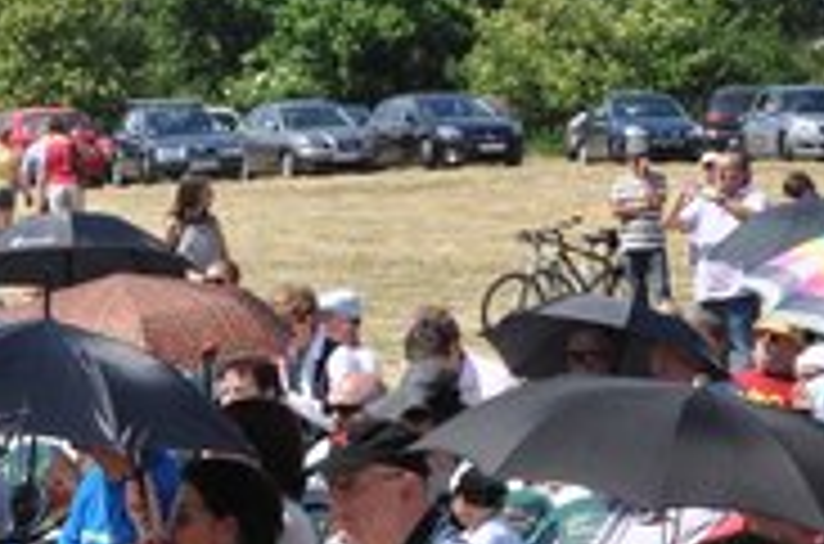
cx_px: 297
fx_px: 5365
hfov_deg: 8.8
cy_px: 841
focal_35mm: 235
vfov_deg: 5.7
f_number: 13
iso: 640
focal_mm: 44
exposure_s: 1/1000
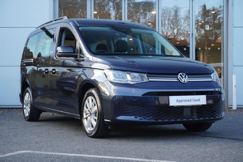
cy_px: 81
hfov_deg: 31.9
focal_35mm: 63
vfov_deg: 21.5
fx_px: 425
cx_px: 122
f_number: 5.6
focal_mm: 42
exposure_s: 1/200
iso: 800
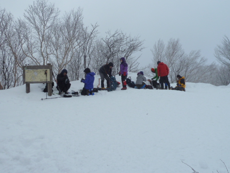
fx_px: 206
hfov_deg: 58.3
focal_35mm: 31
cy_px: 72
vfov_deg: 45.3
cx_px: 108
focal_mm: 4.1
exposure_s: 1/500
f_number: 5
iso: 80
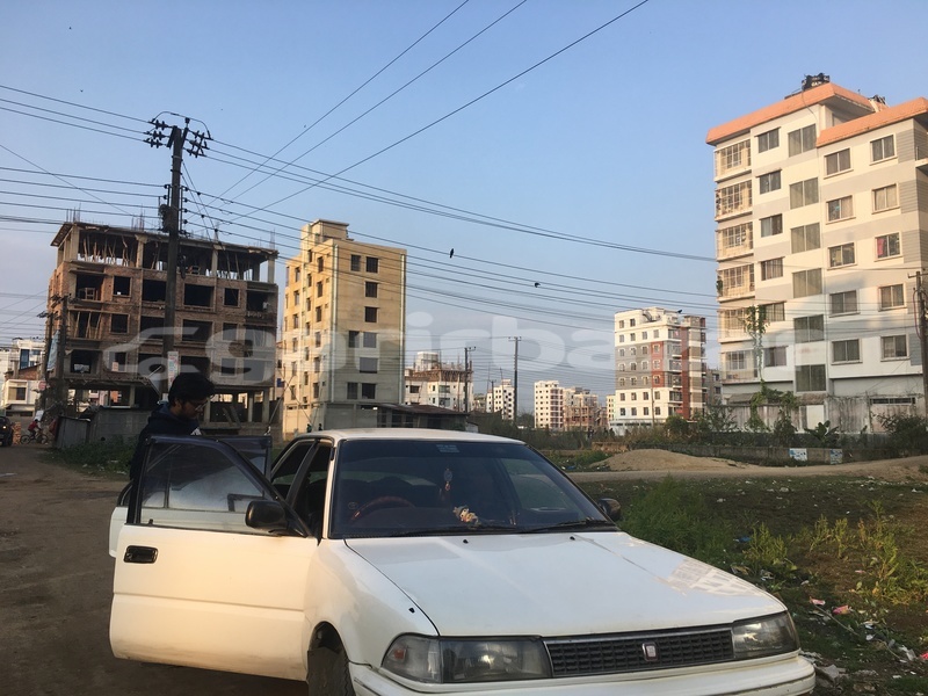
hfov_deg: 61.7
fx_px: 777
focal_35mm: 29
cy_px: 348
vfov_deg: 48.2
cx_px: 464
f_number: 2.2
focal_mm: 4.15
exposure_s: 1/705
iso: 25
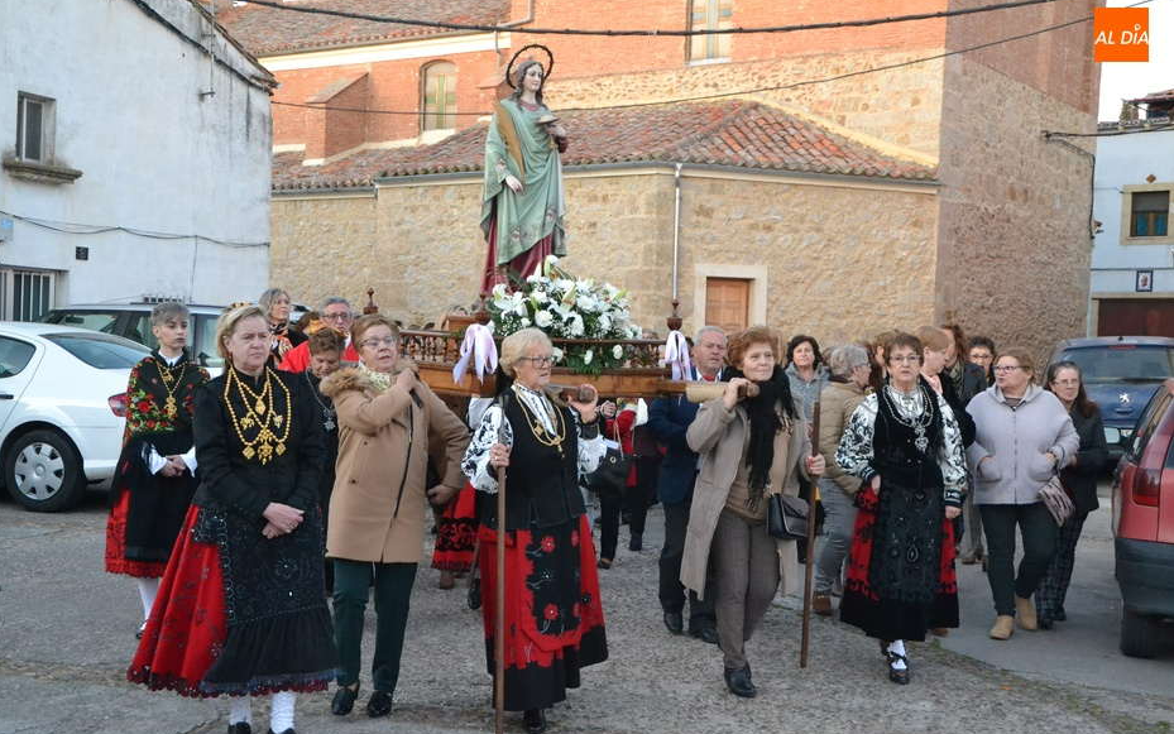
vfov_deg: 25.8
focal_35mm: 50
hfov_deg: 40.3
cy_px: 382
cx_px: 575
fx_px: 1600
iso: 3200
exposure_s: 1/125
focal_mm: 32
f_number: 5.6
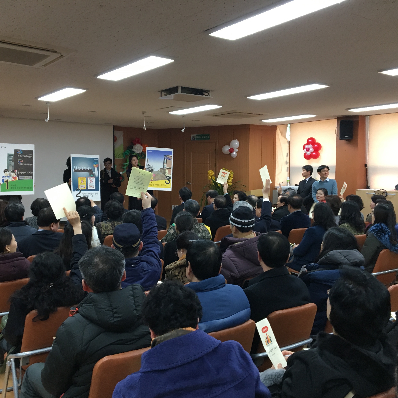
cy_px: 202
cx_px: 186
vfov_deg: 47.2
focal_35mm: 35
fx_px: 455
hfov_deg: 47.2
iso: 80
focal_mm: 4.15
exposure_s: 1/30
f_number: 2.2
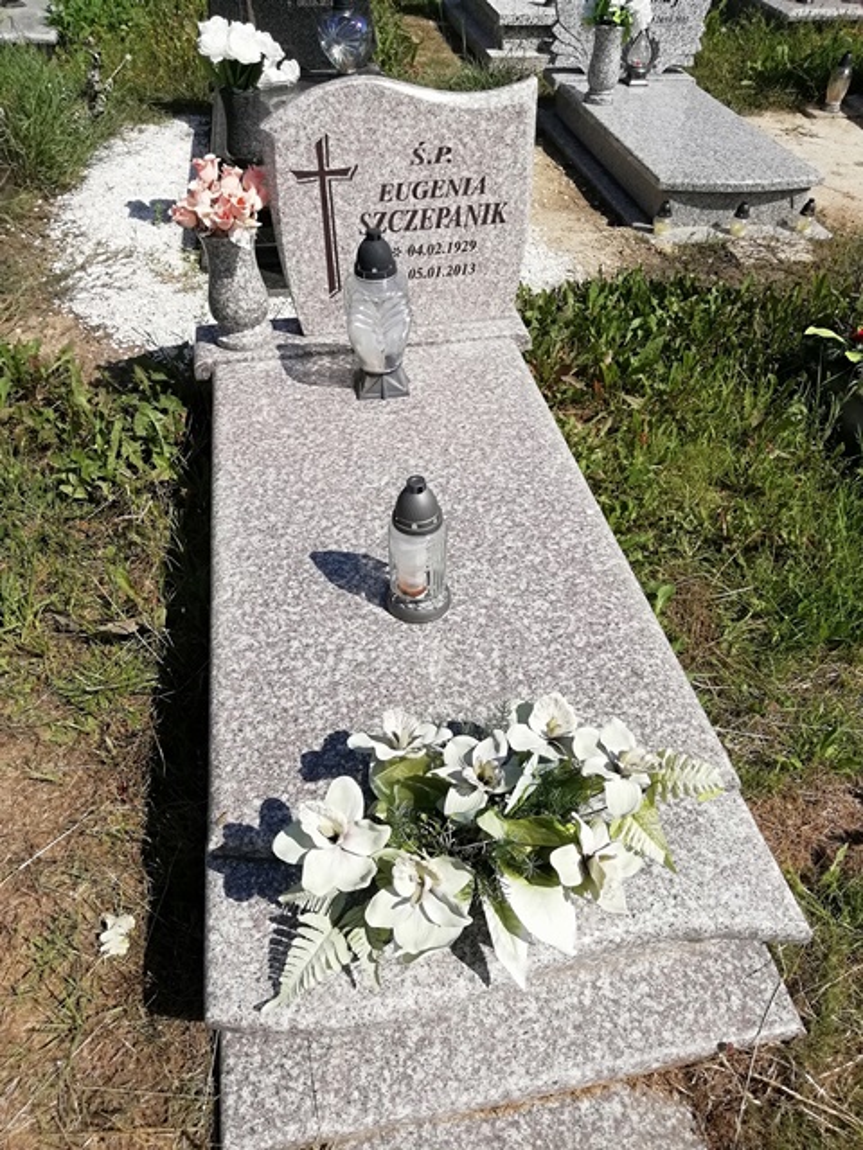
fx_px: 864
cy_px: 575
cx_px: 432
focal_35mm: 26
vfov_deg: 67.3
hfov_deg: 53.1
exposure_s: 1/1618
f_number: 2.2
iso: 50
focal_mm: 3.21
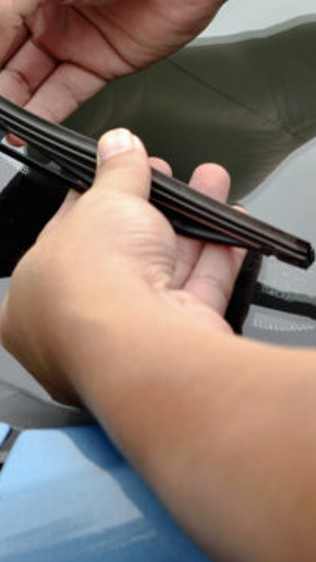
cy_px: 189
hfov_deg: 8.4
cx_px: -135
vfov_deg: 15.2
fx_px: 2100
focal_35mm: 141
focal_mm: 42
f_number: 6.3
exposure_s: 1/80
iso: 100
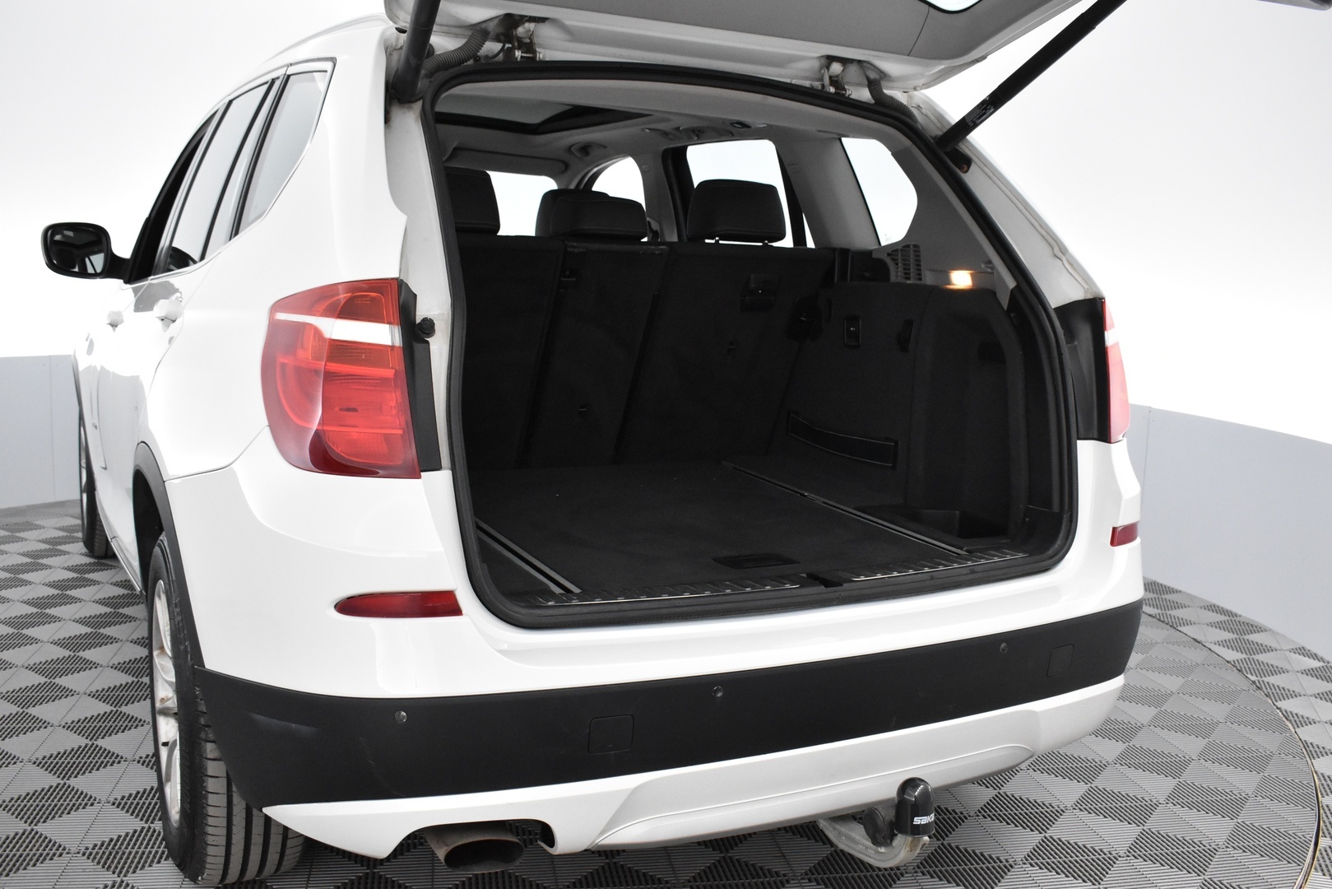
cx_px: 666
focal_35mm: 33
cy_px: 444
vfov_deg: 40.0
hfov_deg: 57.2
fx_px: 1221
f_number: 5.6
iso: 3200
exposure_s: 1/125
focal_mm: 22
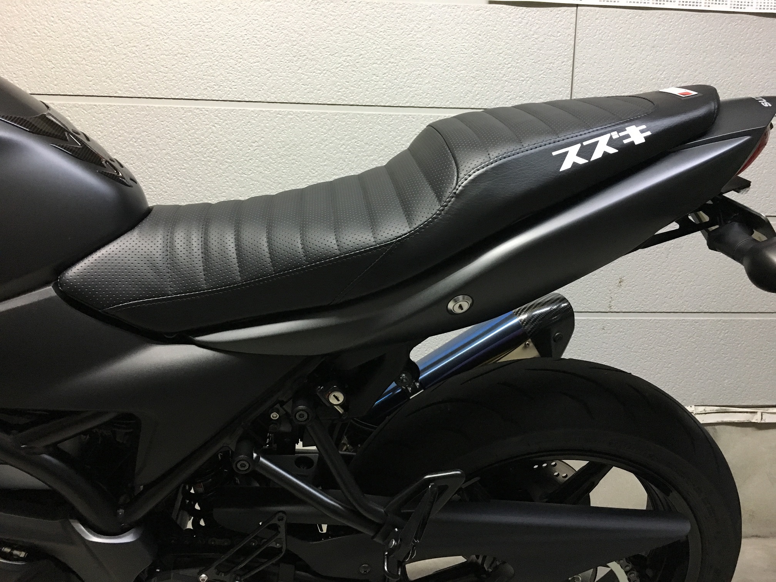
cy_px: 291
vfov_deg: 48.2
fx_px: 650
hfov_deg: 61.7
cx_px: 388
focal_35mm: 29
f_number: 2.2
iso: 200
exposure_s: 1/30
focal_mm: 4.15
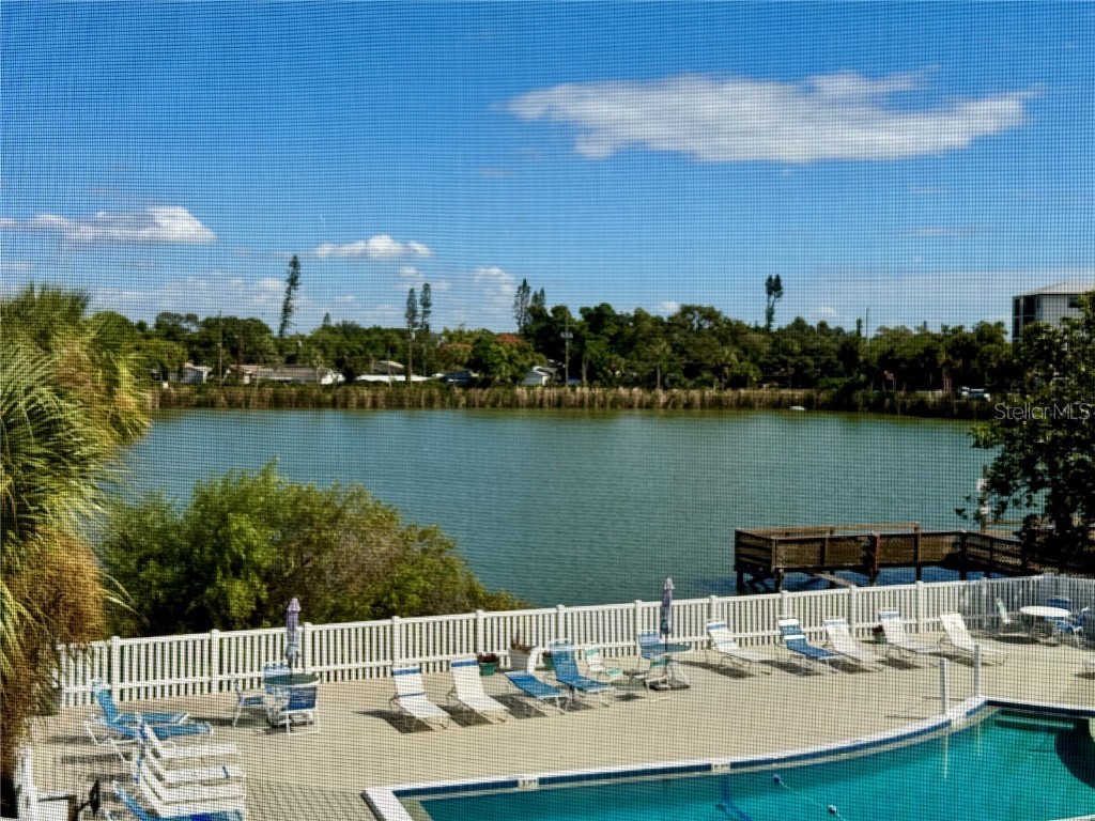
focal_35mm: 48
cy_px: 410
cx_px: 548
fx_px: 1518
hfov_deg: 39.7
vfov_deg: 30.3
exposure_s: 1/5376
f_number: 1.78
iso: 64
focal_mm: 6.76
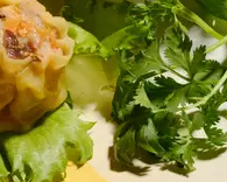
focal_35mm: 288
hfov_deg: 6.7
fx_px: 1935
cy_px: -3
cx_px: -54
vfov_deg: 5.4
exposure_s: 1/6
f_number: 11
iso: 800
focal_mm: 80
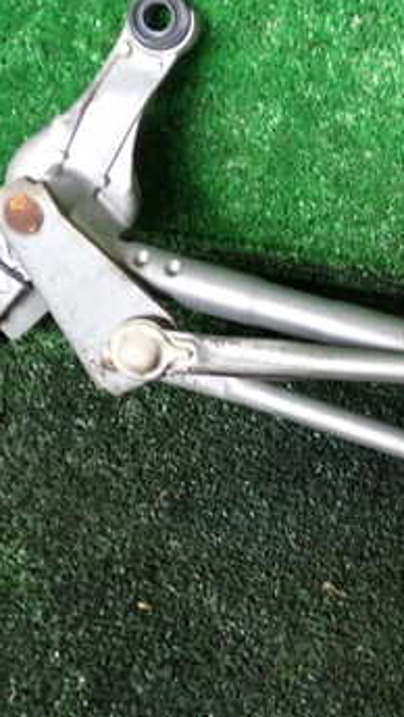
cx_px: 519
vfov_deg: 36.4
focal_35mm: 57
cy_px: 283
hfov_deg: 19.5
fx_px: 1083
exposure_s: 1/30
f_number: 2.3
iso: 200
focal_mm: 5.4
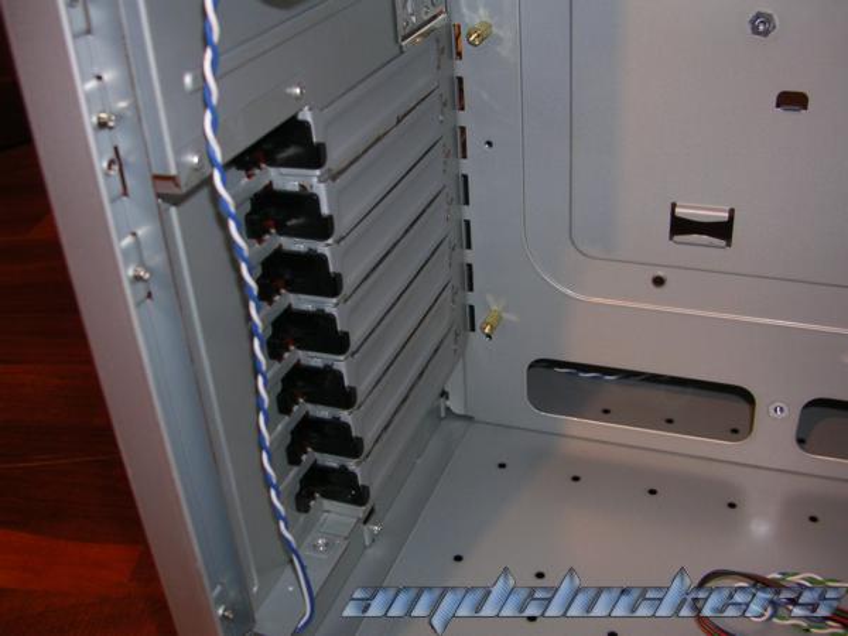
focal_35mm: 38
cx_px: 424
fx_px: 931
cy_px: 318
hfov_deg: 49.0
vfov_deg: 37.7
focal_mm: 5.8
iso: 50
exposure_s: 1/60.1
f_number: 2.8
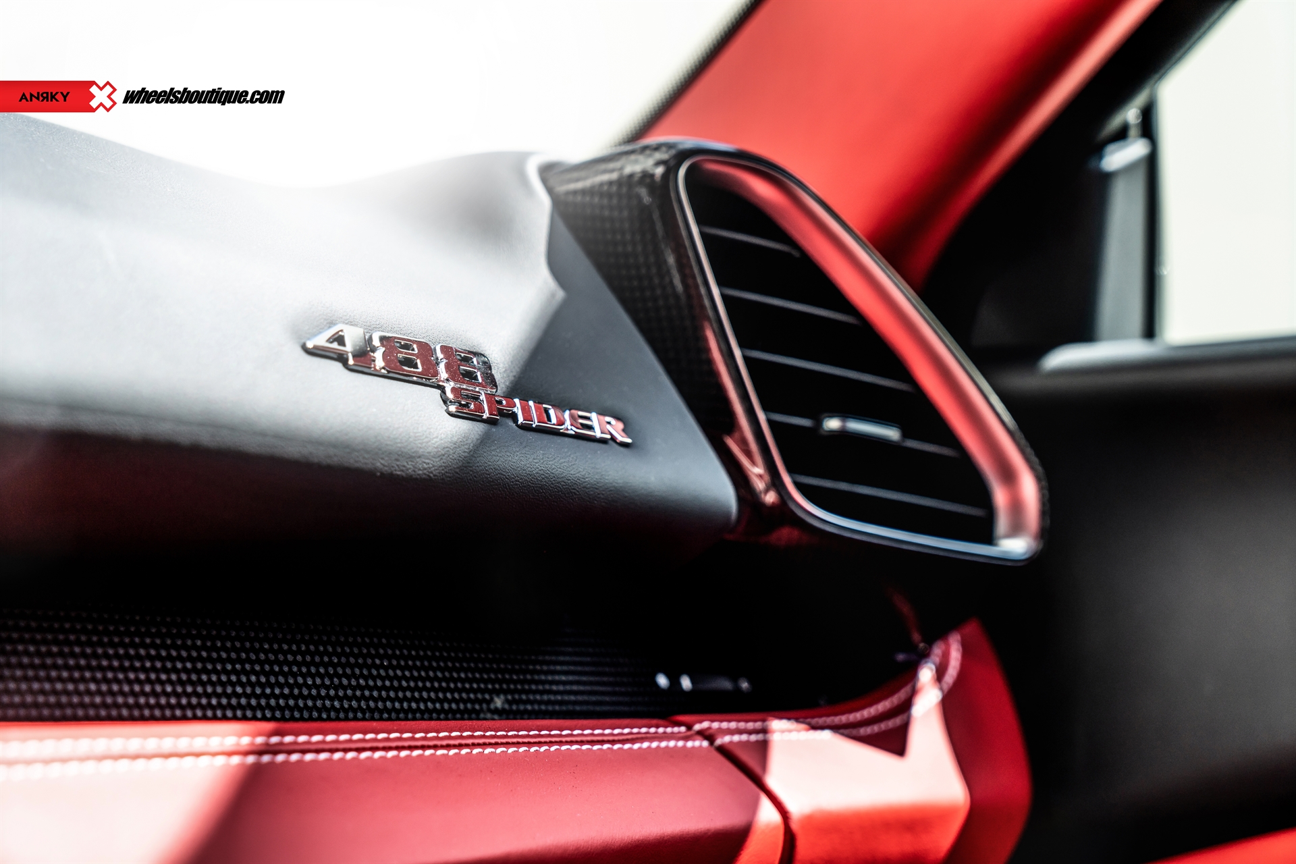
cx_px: 648
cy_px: 432
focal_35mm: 70
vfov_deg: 19.5
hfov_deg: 28.8
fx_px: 2520
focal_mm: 70
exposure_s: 1/160
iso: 160
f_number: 6.3
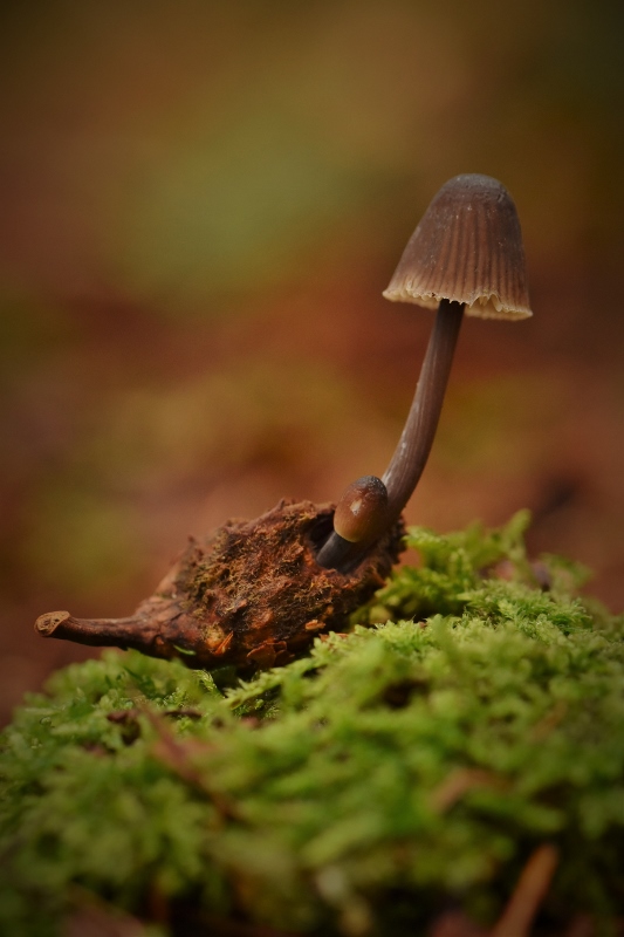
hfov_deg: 8.7
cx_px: 312
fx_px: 4096
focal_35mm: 158
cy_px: 468
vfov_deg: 13.0
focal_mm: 105
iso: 900
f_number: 6.3
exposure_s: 1/160
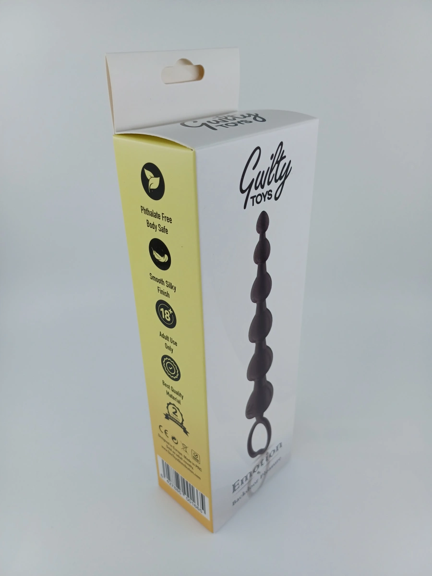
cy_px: 288
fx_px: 416
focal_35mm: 25
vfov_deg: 69.4
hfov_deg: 54.9
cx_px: 216
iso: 50
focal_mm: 4.65
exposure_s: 1/601
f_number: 1.8
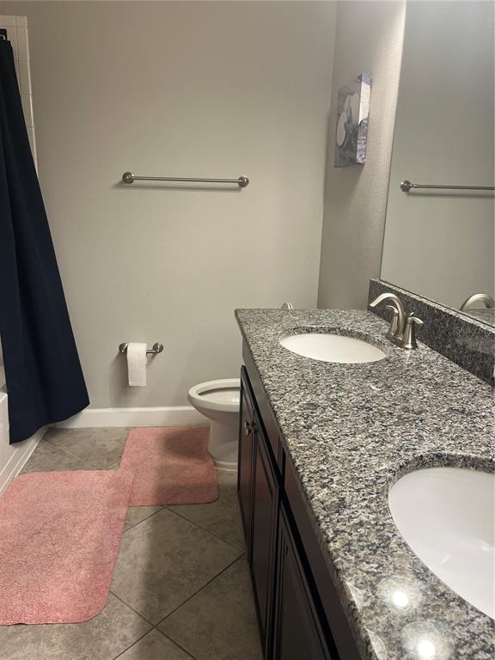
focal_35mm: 26
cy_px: 330
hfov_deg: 53.1
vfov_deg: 67.3
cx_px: 248
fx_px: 496
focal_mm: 5.1
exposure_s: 1/120
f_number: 1.6
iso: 80
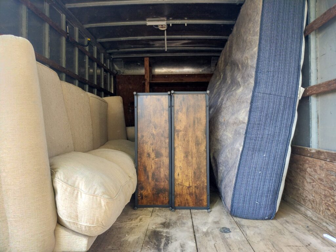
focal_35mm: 25
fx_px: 243
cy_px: 126
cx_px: 168
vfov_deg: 54.9
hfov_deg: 69.4
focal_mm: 4.71
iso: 100
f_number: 1.7
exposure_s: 1/120
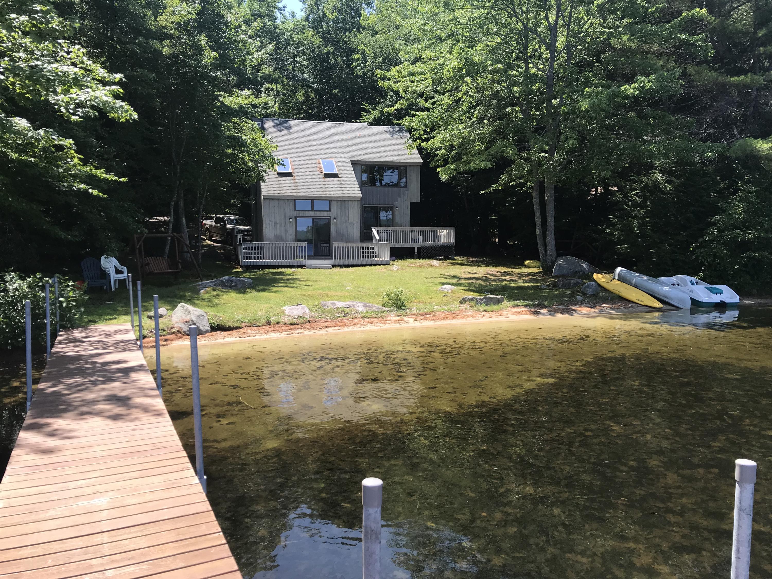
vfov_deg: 49.7
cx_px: 386
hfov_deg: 63.4
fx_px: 624
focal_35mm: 28
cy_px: 290
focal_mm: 3.99
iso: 20
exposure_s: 1/948
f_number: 1.8
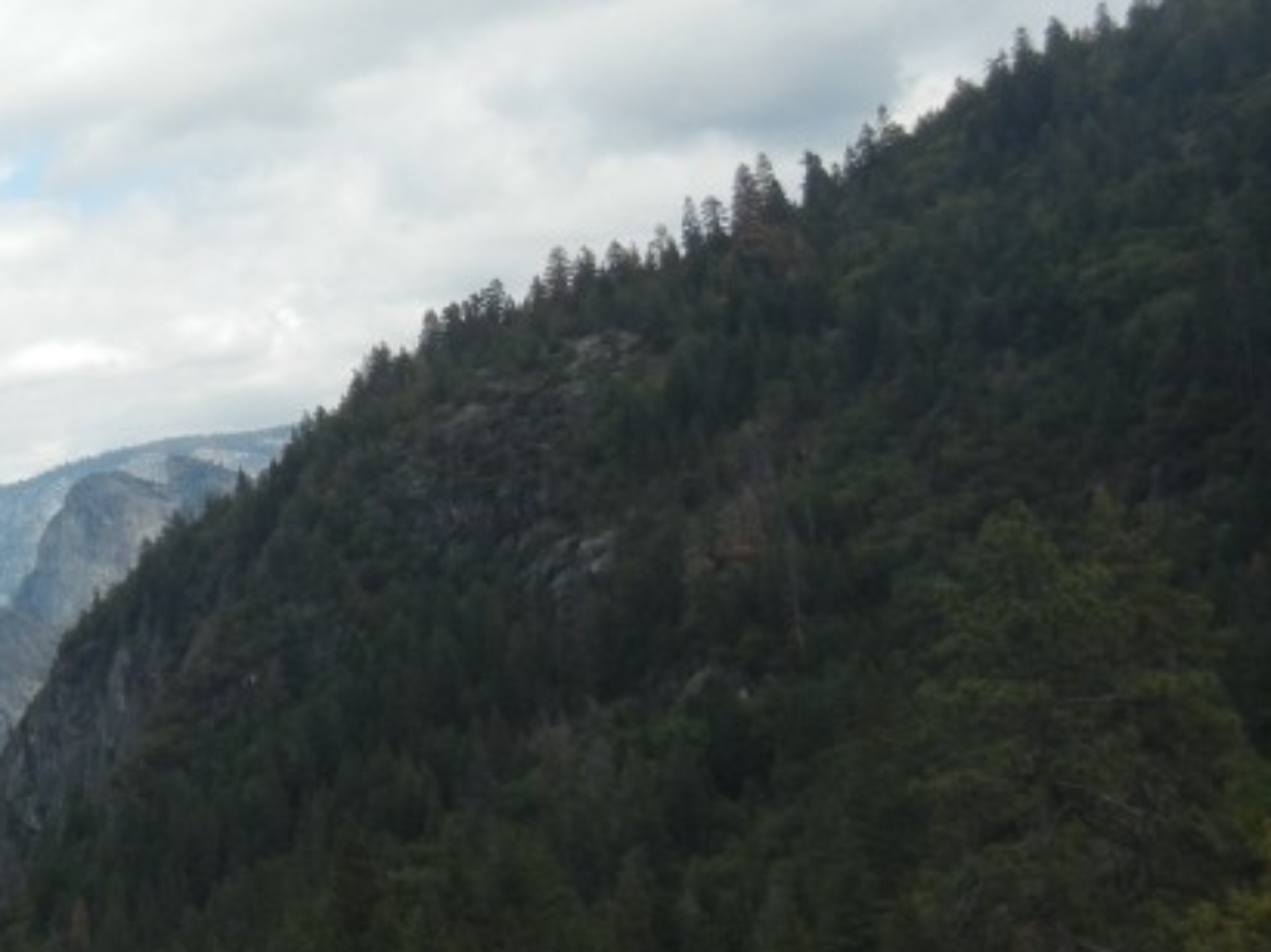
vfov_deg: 19.6
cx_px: -108
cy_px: 474
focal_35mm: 75
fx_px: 2752
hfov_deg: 24.4
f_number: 7
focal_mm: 5.4
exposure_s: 1/290
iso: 160
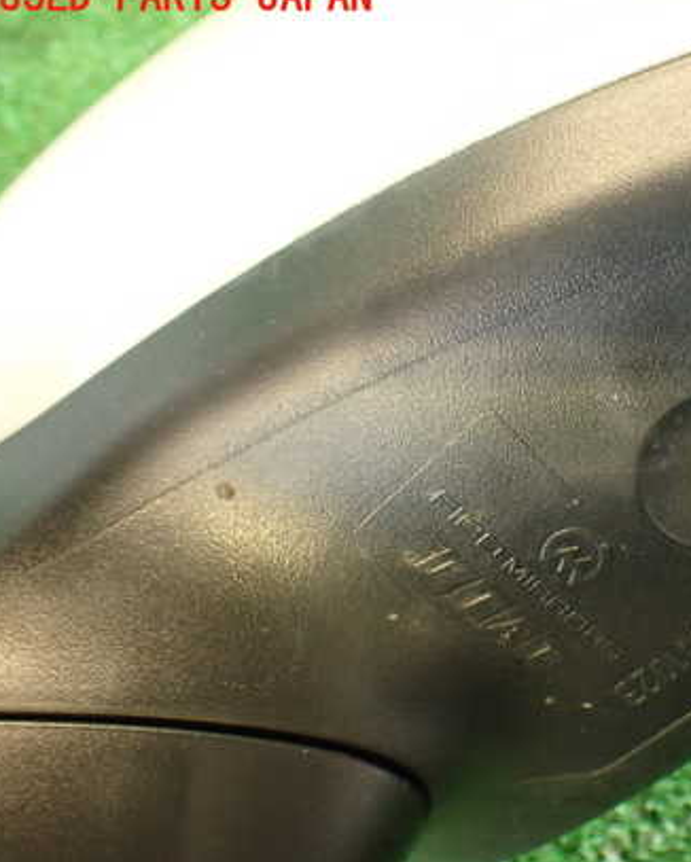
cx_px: 623
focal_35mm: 46
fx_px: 1175
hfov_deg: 31.2
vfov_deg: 40.3
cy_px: 447
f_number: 2.4
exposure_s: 1/30
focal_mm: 5.79
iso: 400
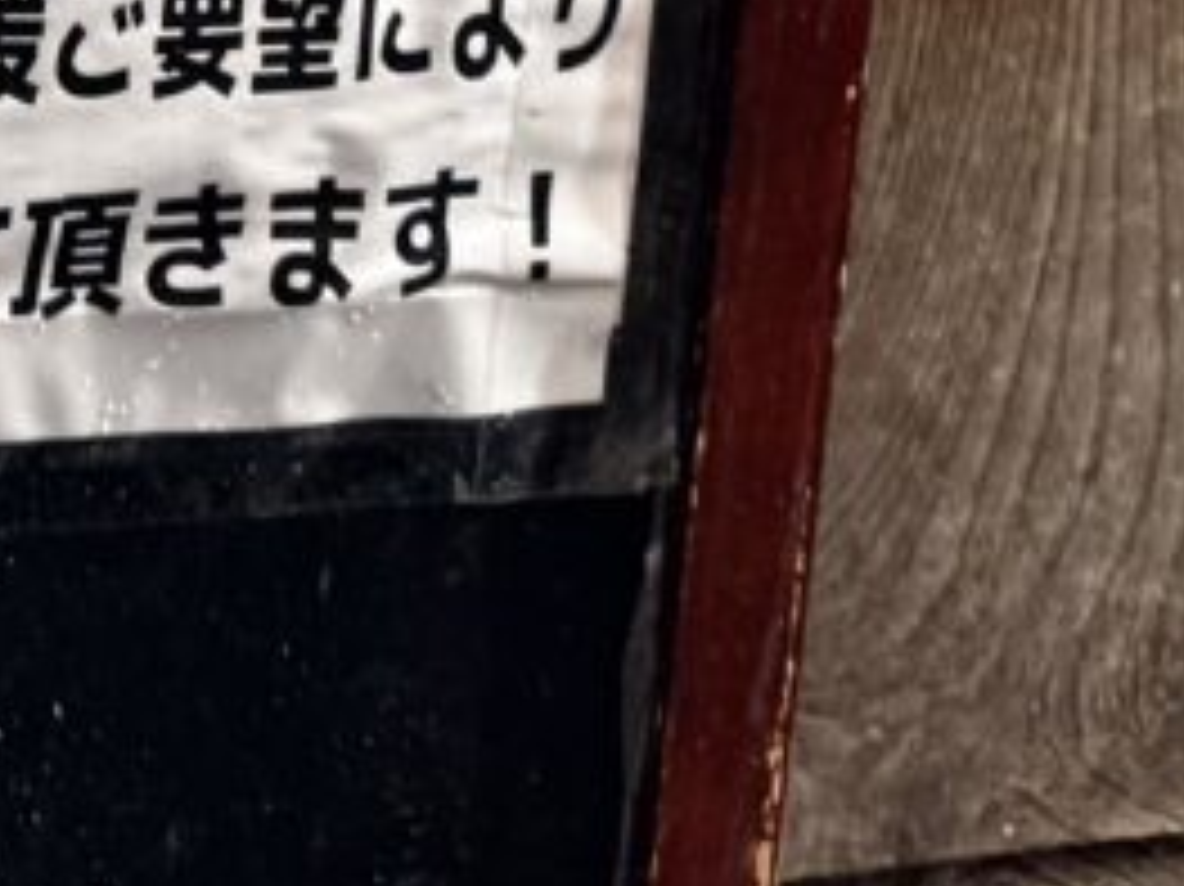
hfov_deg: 16.1
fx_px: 4000
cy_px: -958
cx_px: -275
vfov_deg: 11.3
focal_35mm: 117
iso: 200
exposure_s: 1/50
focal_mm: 6.76
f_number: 1.78
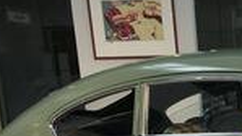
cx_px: 312
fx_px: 655
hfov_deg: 19.4
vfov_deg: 11.1
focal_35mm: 102
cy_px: 244
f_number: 2.2
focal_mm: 4.15
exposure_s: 1/50
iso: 32
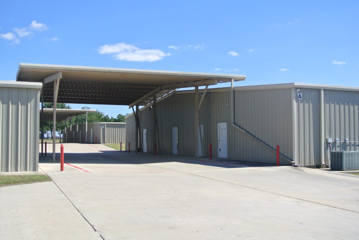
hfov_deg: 46.4
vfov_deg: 32.0
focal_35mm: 42
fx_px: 419
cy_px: 120
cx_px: 180
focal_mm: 15.7
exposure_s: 1/500
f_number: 4.5
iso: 100
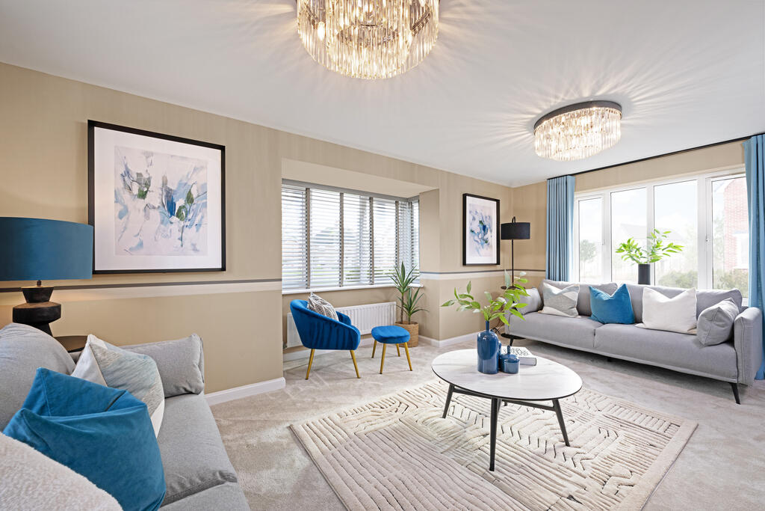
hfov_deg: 104.2
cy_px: 256
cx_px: 382
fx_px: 298
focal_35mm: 14
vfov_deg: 81.2
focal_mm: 14
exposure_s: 1/20
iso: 100
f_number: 10
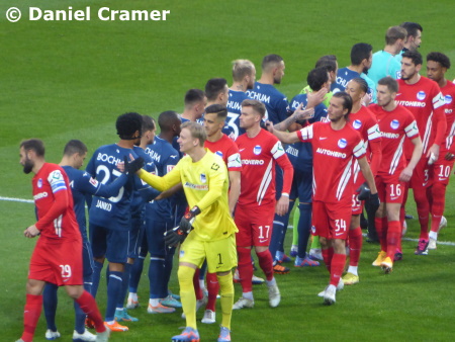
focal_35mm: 720
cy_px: 171
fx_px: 9469
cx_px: 228
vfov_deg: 2.1
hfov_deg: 2.8
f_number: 6.4
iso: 400
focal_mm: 129
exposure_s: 1/60
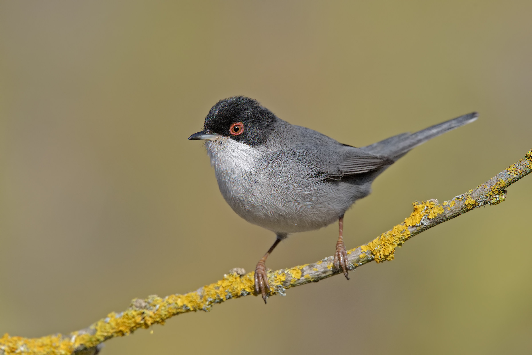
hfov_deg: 3.4
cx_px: 266
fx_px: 8866
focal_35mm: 600
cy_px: 178
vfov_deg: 2.3
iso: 900
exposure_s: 1/1250
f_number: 10
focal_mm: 600
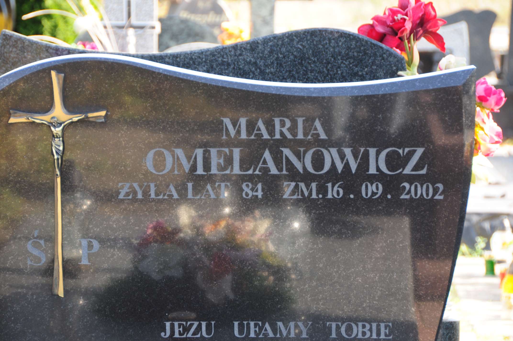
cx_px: 256
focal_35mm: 168
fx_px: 2391
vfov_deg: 8.2
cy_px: 170
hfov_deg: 12.2
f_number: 7.1
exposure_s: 1/80
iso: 280
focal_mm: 112
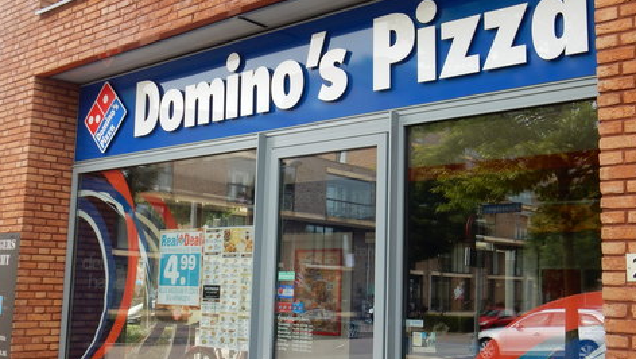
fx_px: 759
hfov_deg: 45.4
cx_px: 329
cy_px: 175
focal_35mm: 45
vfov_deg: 26.6
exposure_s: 1/160
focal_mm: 5.4
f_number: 4
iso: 125
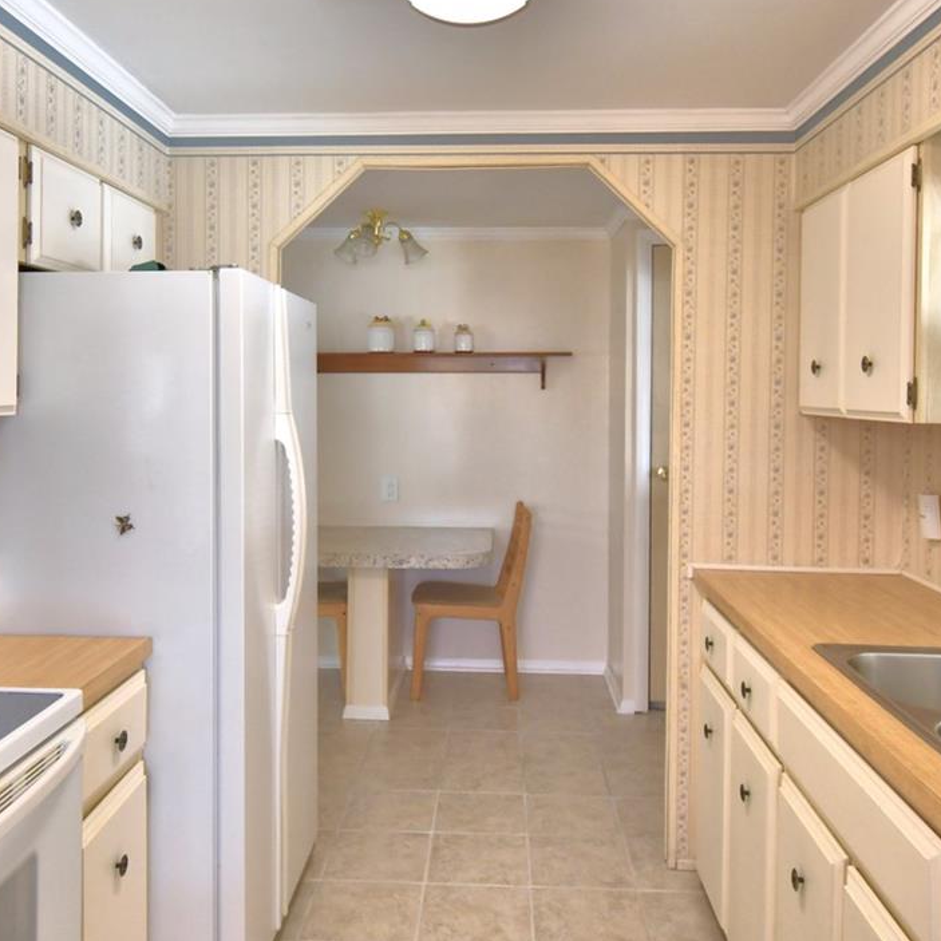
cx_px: 452
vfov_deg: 55.4
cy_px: 395
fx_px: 892
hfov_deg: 55.6
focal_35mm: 29
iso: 400
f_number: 4.5
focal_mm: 10
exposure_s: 1/125
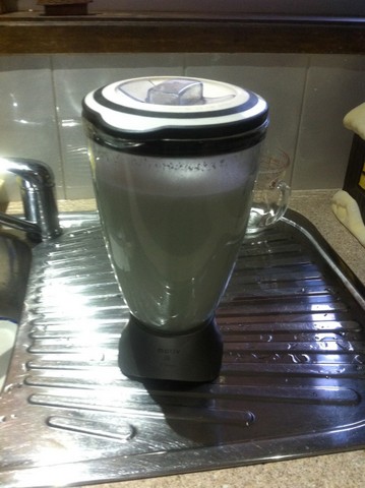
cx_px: 182
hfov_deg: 40.6
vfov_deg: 52.7
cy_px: 244
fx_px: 493
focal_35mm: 35
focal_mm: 3.85
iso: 250
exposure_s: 1/15
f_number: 2.8
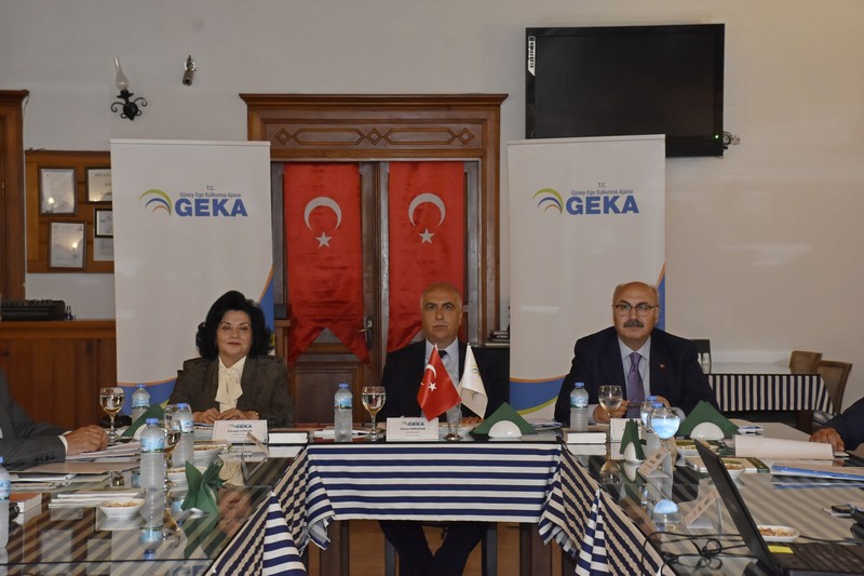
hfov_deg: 26.0
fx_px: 1871
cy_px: 288
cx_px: 432
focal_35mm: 78
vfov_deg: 17.5
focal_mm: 52
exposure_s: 1/60
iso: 1600
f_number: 8
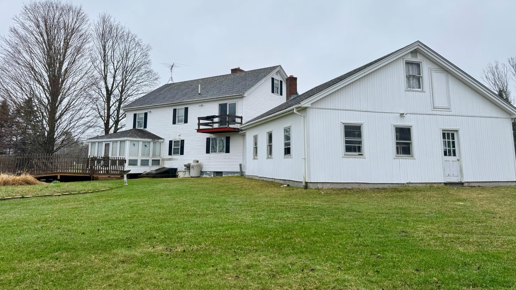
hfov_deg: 69.9
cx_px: 257
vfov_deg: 42.4
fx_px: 369
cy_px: 99
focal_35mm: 27
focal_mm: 6.76
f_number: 1.78
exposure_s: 1/621
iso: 80
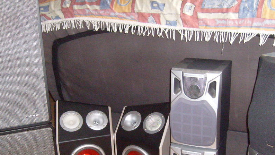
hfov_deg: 42.9
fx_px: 350
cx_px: 136
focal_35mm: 48
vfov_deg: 24.6
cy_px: 122
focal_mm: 5.8
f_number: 2.8
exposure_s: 1/45
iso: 400
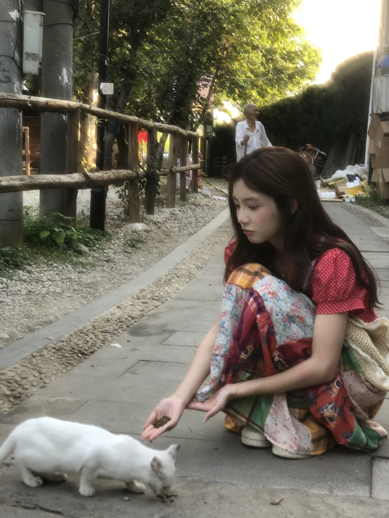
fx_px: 854
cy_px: 259
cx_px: 194
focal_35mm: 57
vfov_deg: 33.8
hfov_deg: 25.7
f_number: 2.8
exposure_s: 1/120
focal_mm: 6.6
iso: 100
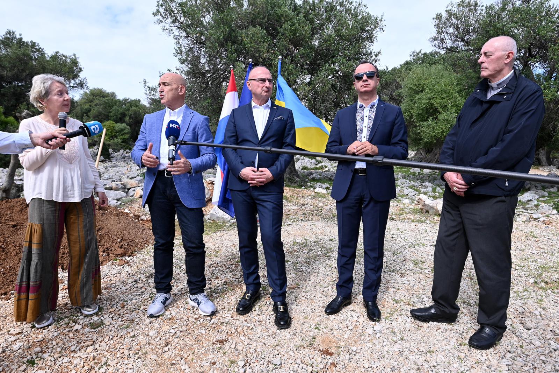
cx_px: 280
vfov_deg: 67.4
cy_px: 186
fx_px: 279
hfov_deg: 90.0
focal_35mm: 18
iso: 400
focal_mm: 18
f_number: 6.3
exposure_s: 1/1000
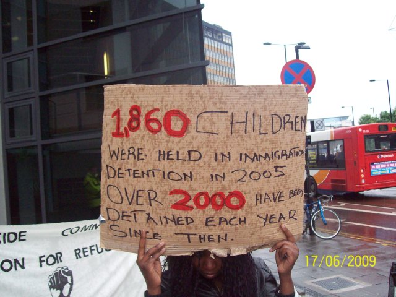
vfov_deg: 39.7
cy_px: 148
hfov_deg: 51.4
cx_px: 198
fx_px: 412
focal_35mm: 36
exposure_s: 1/192
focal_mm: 6
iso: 200
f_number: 2.7
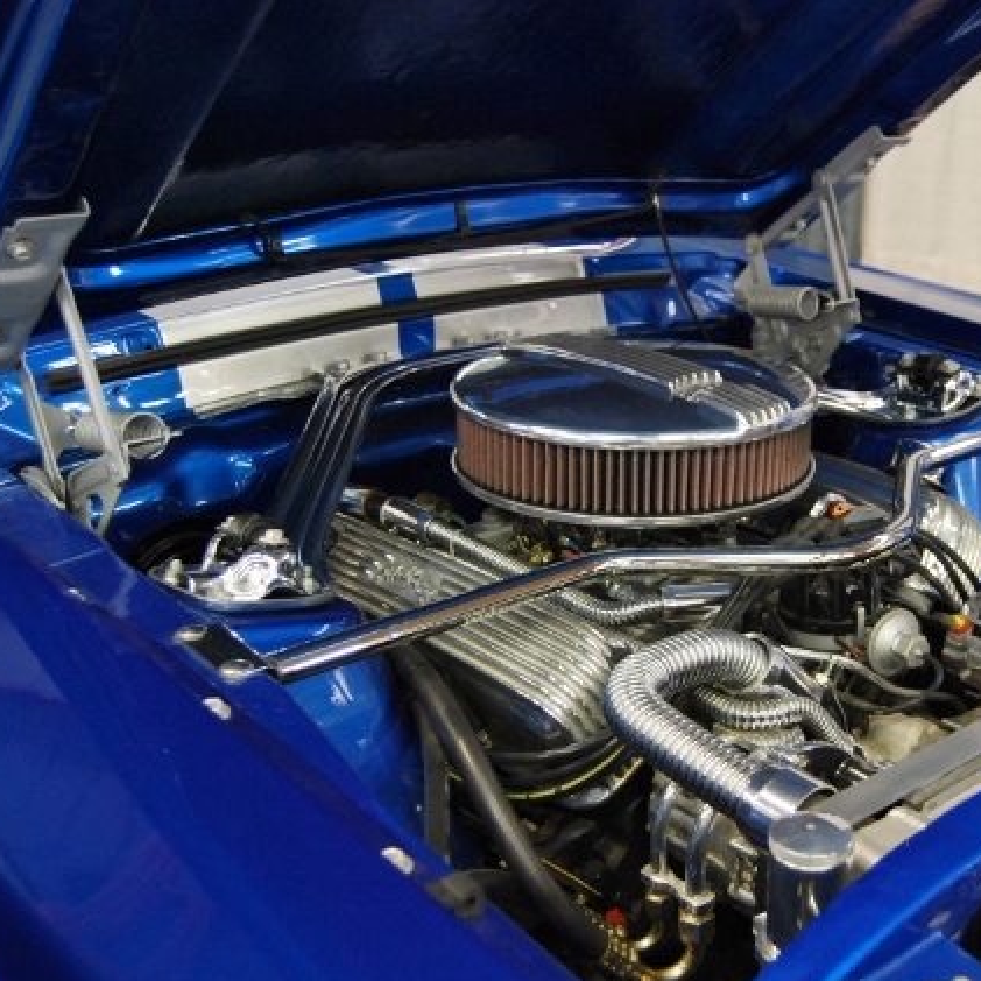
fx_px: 1431
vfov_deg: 37.8
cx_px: 678
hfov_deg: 37.3
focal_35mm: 45
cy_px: 496
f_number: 3.8
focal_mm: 23
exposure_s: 1/30
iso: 800
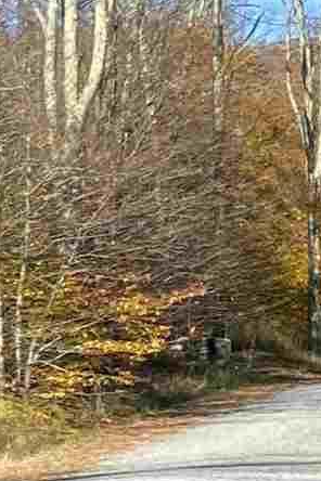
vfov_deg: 11.0
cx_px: -1011
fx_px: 2501
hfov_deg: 6.0
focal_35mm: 187
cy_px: 340
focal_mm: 4.25
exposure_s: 1/822
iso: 32
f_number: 1.8
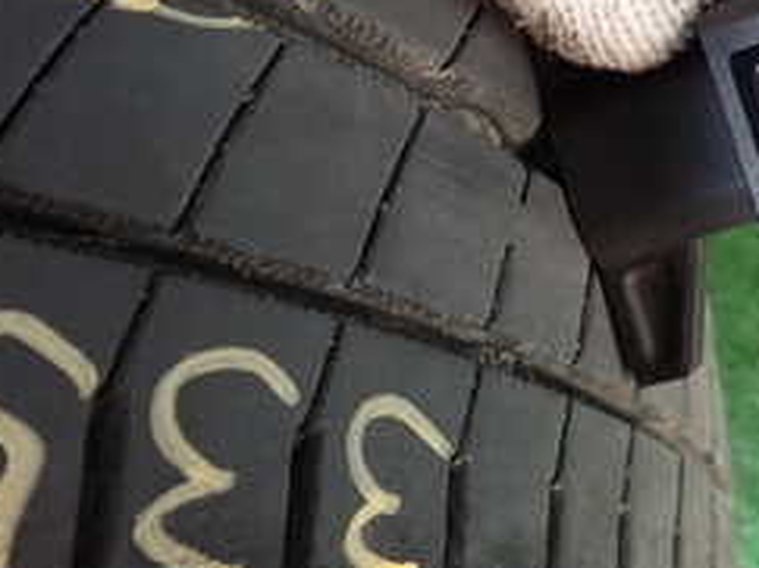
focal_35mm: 62
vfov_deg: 23.2
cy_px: 91
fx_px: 1358
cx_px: 467
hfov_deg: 31.1
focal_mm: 4.5
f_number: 2
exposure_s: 1/60
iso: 200
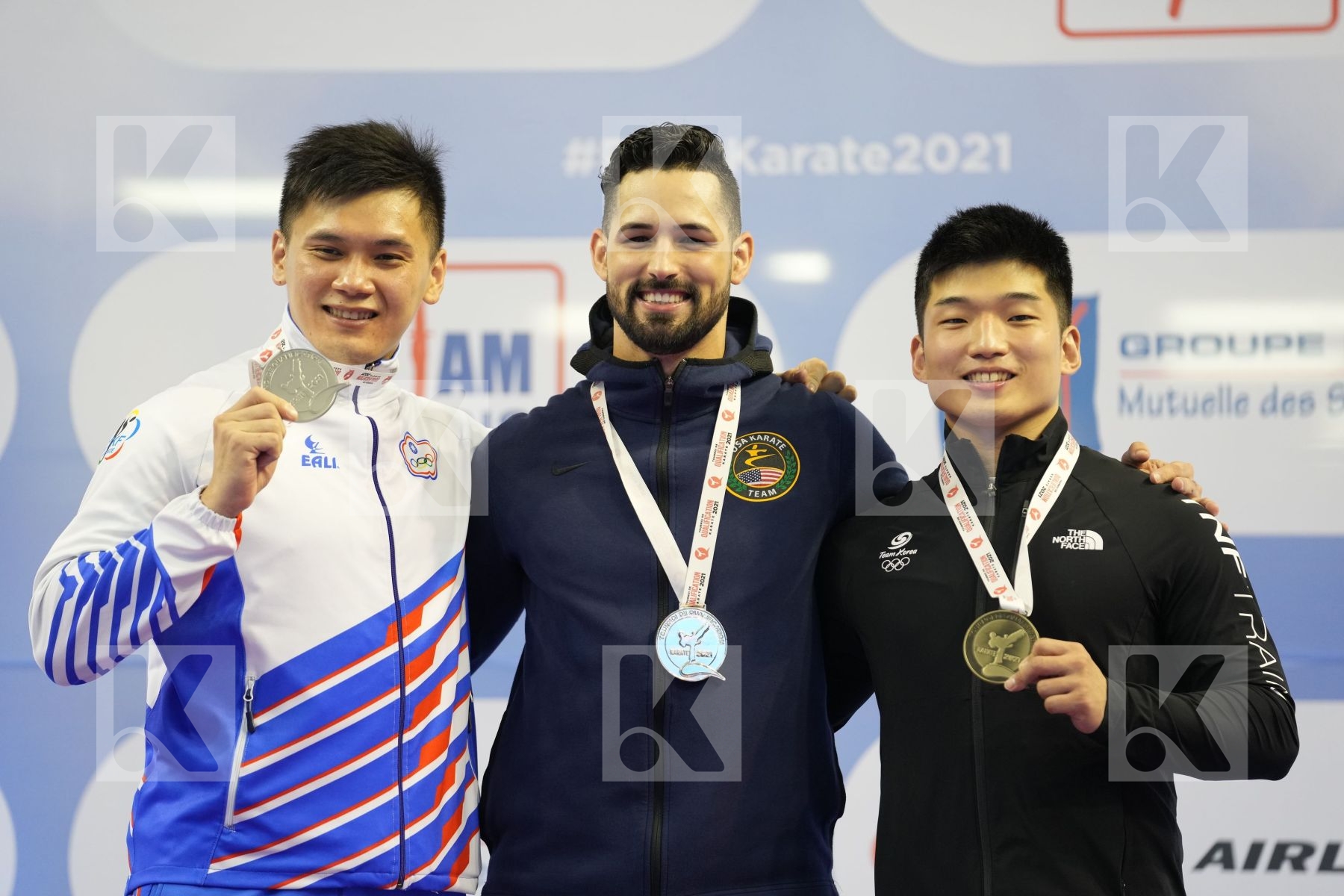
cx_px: 672
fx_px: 6272
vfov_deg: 8.2
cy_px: 448
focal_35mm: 168
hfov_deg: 12.2
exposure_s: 1/250
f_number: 2.8
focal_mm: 168
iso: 1250
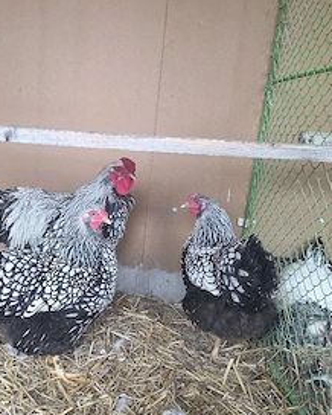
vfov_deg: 54.2
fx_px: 405
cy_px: 204
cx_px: 114
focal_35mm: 33
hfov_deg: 44.0
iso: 250
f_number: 1.7
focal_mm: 6.3
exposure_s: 1/182
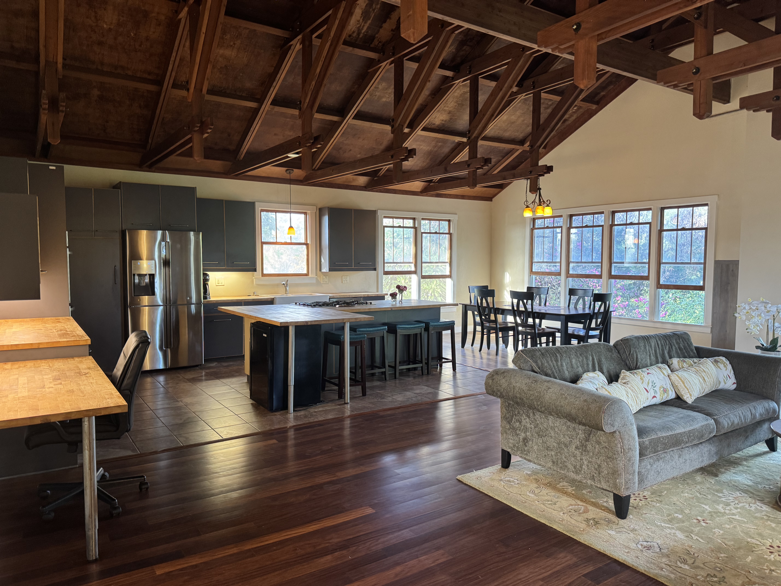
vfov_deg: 56.8
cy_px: 293
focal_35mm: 24
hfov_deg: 71.6
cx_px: 390
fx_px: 541
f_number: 1.78
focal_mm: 6.76
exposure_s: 1/60
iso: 250
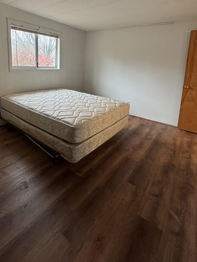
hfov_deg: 68.7
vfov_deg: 81.7
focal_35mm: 19
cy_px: 87
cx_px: 95
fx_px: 144
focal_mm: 2.22
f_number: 2.2
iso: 500
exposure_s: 1/60
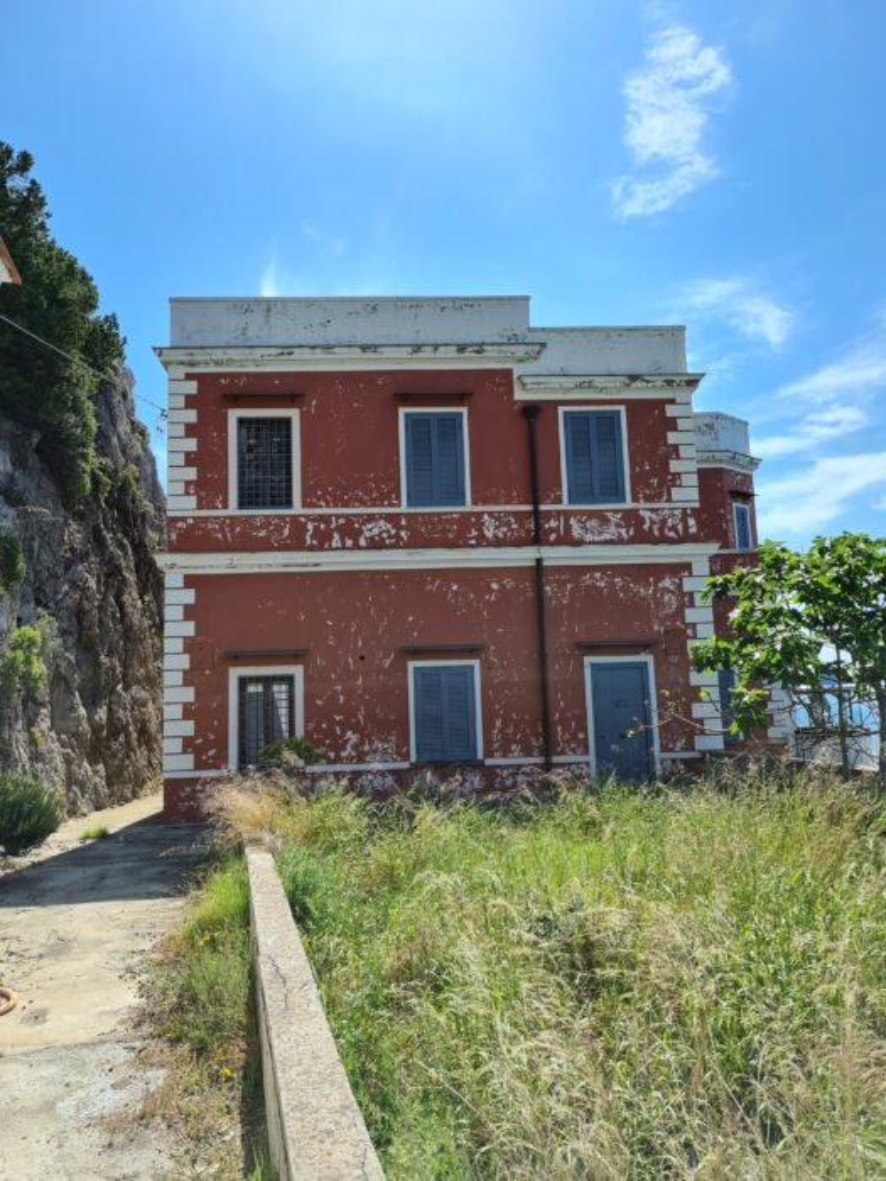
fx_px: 887
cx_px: 443
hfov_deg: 53.1
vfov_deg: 67.3
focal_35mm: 26
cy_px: 590
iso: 50
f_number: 1.8
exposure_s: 1/2168
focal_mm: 5.4
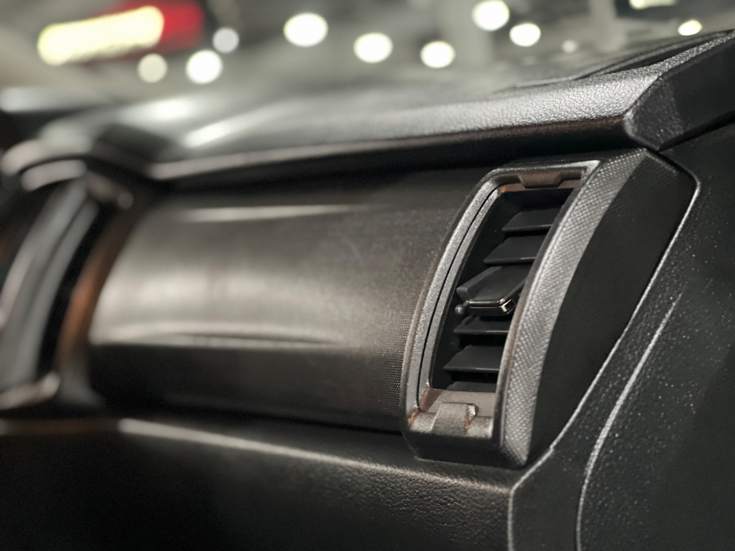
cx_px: 368
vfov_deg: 19.1
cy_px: 276
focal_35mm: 77
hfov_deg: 25.3
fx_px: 1635
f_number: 2.8
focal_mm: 9
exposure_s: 1/15
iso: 1000
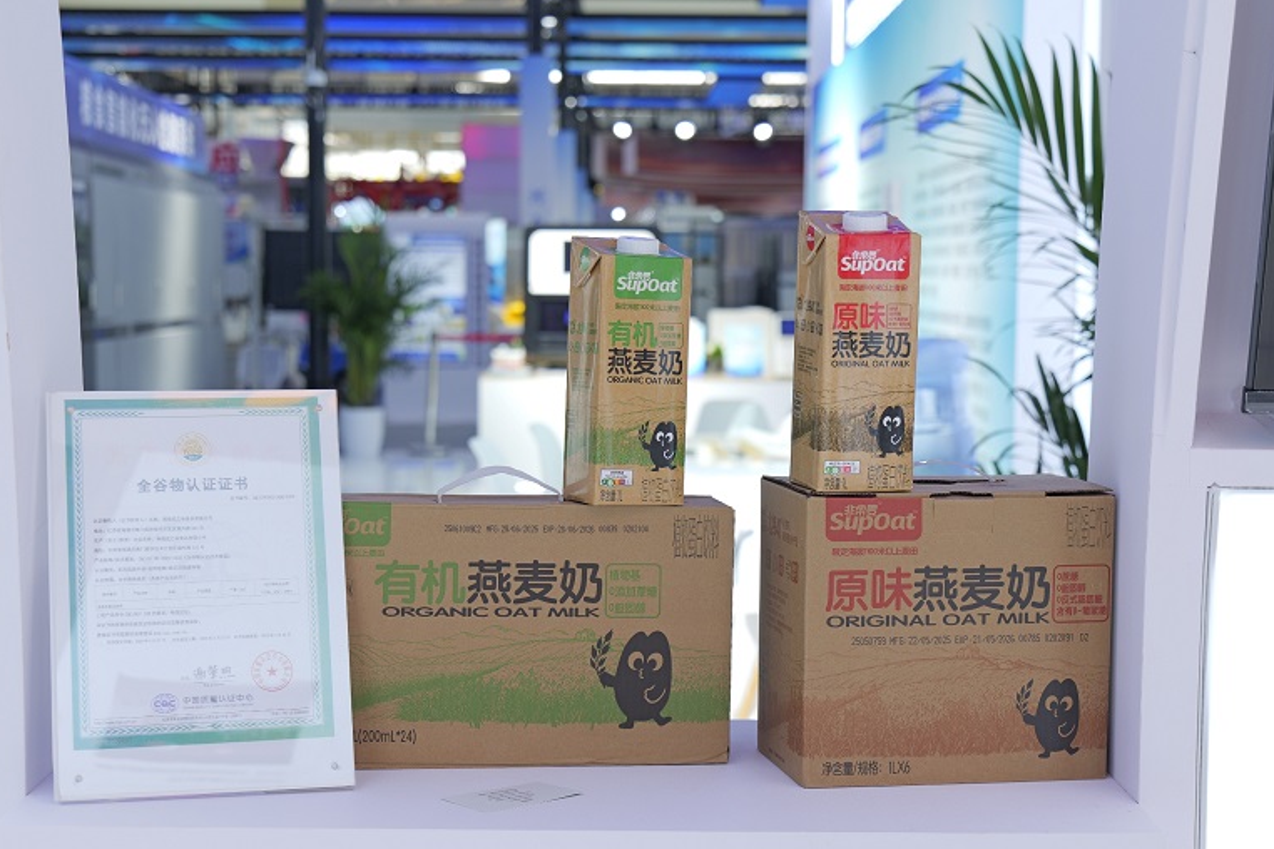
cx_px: 647
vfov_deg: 21.6
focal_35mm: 63
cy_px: 442
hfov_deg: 31.9
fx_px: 2229
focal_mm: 60
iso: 200
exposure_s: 1/40
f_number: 5.6
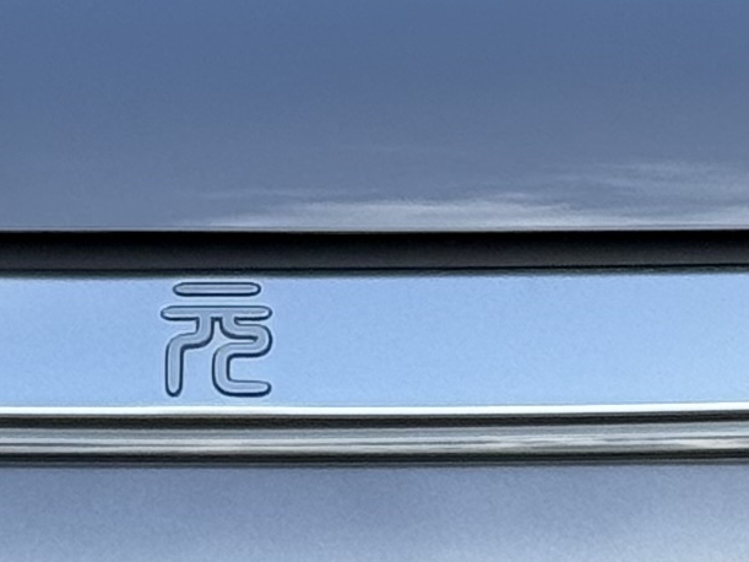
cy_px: 211
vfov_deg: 4.7
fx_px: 6858
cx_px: 289
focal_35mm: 317
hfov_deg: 6.3
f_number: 1.78
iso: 64
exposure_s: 1/1543
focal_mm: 6.76
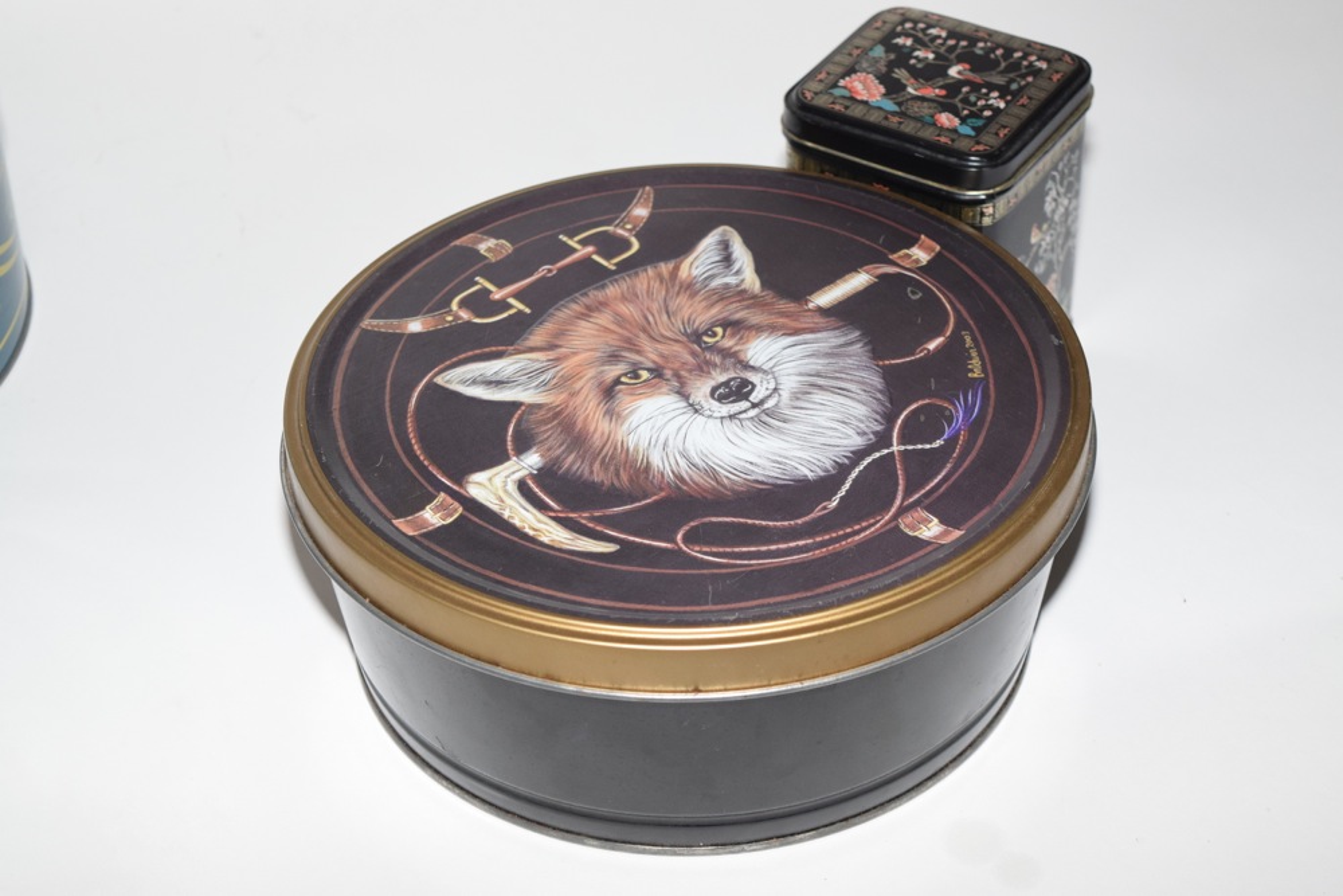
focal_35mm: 82
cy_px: 448
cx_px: 672
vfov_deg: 16.6
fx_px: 3078
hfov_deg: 24.6
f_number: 5.6
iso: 1100
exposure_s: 1/60
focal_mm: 55
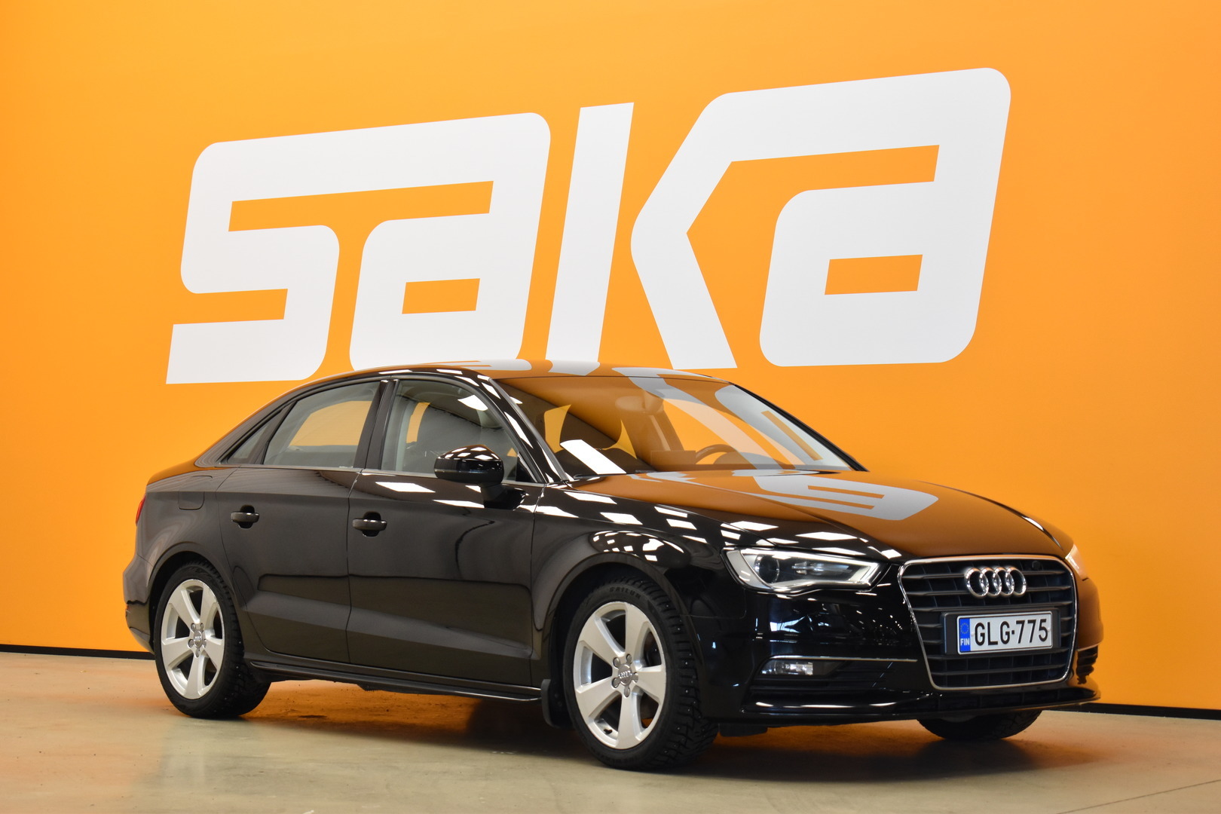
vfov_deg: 16.6
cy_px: 407
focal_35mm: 82
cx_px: 610
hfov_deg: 24.6
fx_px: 2798
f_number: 5.6
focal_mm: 55
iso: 1000
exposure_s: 1/100
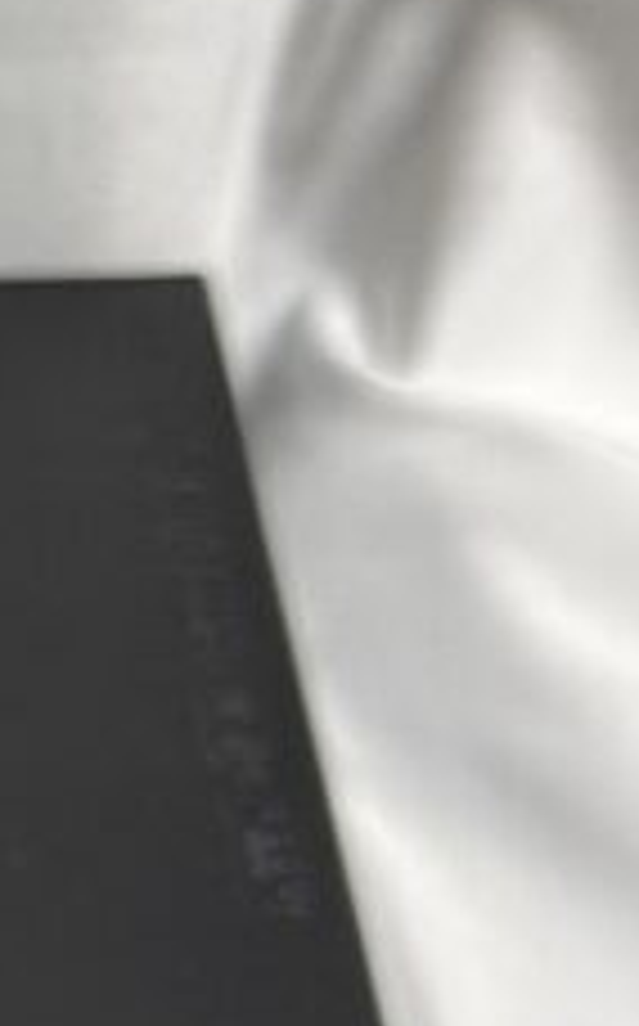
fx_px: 6397
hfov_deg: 5.3
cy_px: 1084
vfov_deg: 9.1
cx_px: -1593
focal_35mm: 229
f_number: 1.78
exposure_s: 1/57
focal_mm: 6.76
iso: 160
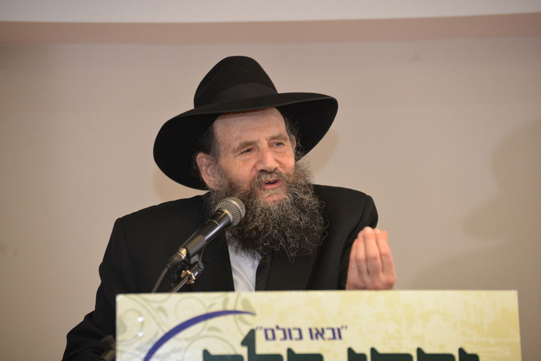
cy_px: 180
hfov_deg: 13.2
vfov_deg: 8.9
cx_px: 270
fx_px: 2330
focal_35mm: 155
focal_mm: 155
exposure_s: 1/160
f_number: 5
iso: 800
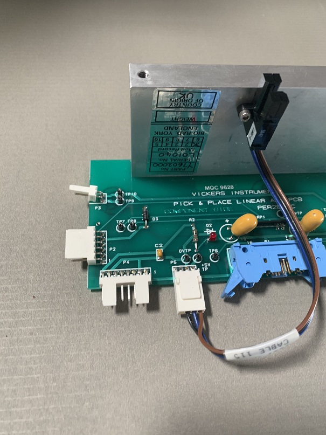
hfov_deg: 53.1
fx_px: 327
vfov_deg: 67.3
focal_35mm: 26
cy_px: 218
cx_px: 163
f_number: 1.8
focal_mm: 4.25
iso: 320
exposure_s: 1/60
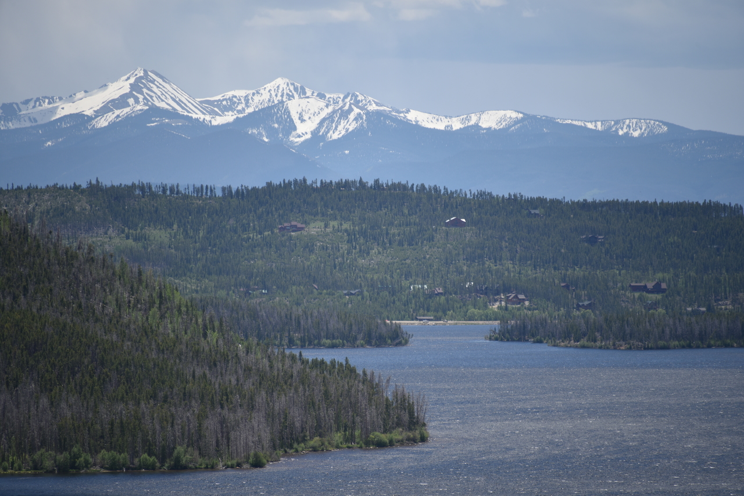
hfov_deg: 6.9
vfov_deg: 4.6
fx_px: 6201
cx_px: 372
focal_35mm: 300
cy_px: 248
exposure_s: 1/640
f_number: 5.6
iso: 100
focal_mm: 300
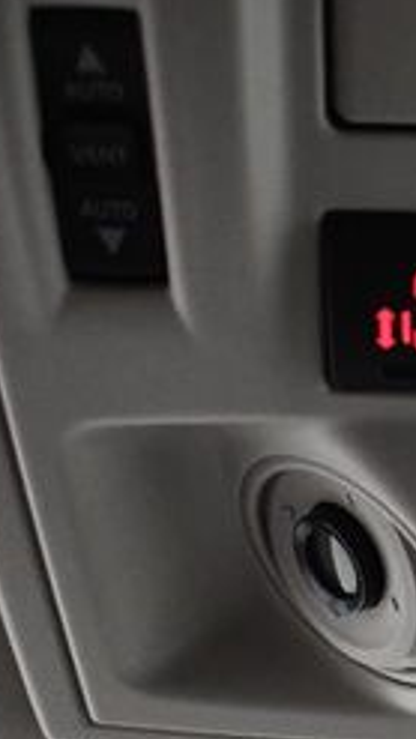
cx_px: 673
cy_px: 618
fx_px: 1921
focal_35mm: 98
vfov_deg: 21.4
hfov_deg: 11.7
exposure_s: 1/125
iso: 3200
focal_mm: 18
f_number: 3.5
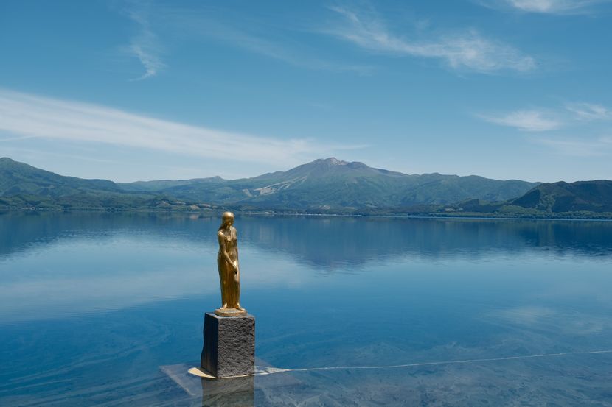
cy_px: 204
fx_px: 578
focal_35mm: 34
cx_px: 306
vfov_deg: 38.9
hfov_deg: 55.8
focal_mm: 22.7
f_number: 5.6
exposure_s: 1/500
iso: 125
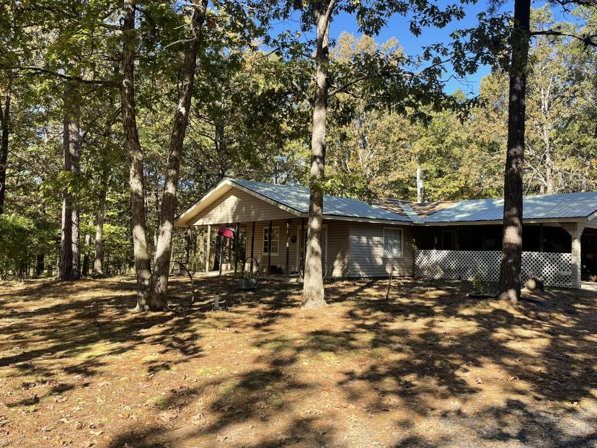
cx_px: 337
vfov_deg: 48.2
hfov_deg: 61.4
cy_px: 209
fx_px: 500
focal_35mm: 29
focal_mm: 5.1
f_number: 1.6
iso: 32
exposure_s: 1/818
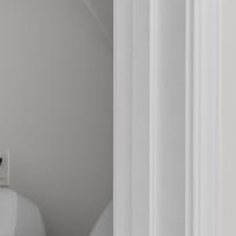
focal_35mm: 101
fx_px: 779
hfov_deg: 16.7
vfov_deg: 17.2
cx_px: 261
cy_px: 148
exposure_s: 1.6
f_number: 4.5
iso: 100
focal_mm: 10
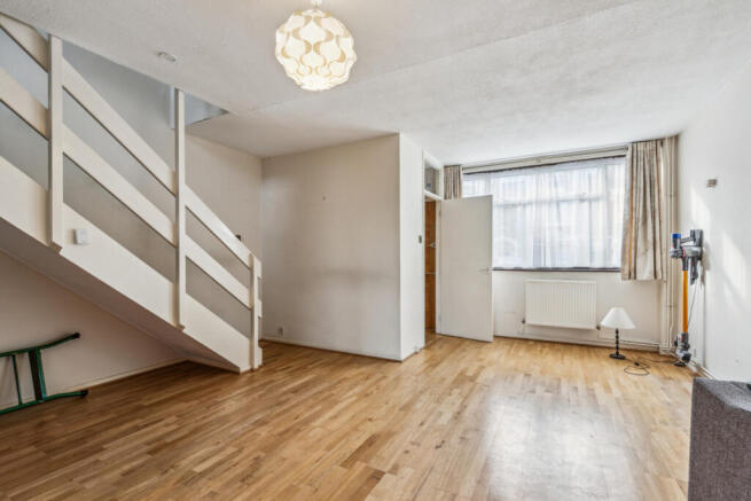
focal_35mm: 16
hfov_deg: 96.7
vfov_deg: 73.8
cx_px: 376
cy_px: 250
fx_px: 334
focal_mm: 16
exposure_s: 1/13
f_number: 11
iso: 400
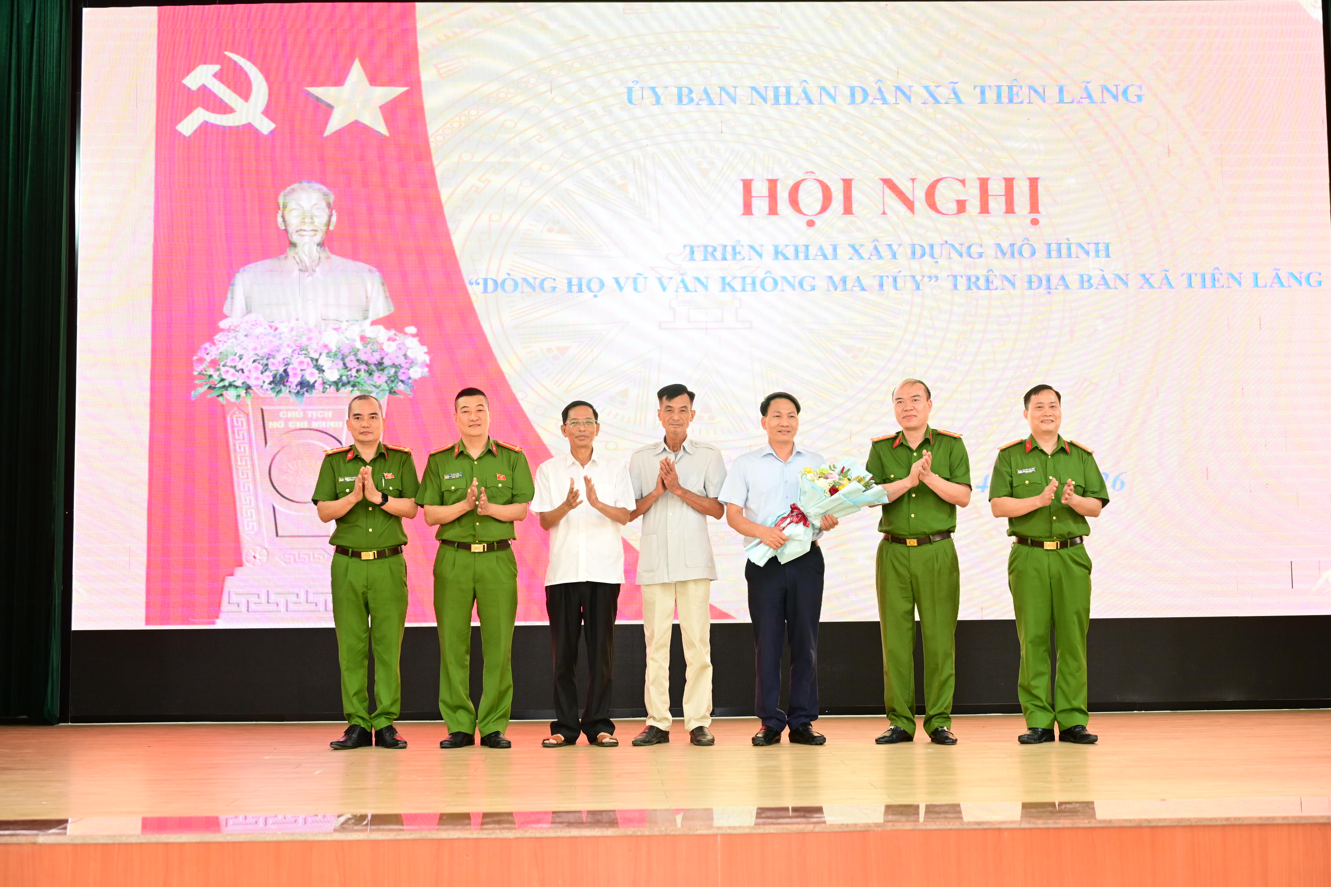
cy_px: 444
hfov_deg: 41.1
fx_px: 1775
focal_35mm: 48
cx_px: 666
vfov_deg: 28.1
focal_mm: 48
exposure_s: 1/125
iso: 2000
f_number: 4
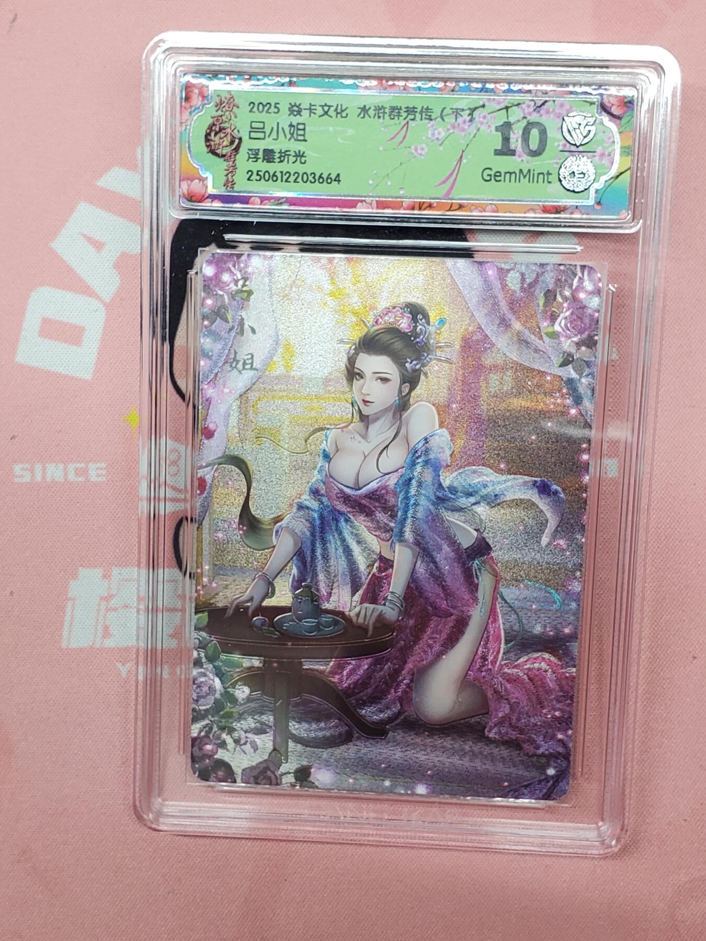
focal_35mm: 26
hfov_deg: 53.1
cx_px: 353
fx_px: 707
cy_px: 470
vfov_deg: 67.3
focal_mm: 4.3
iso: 200
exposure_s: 1/100
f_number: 2.4
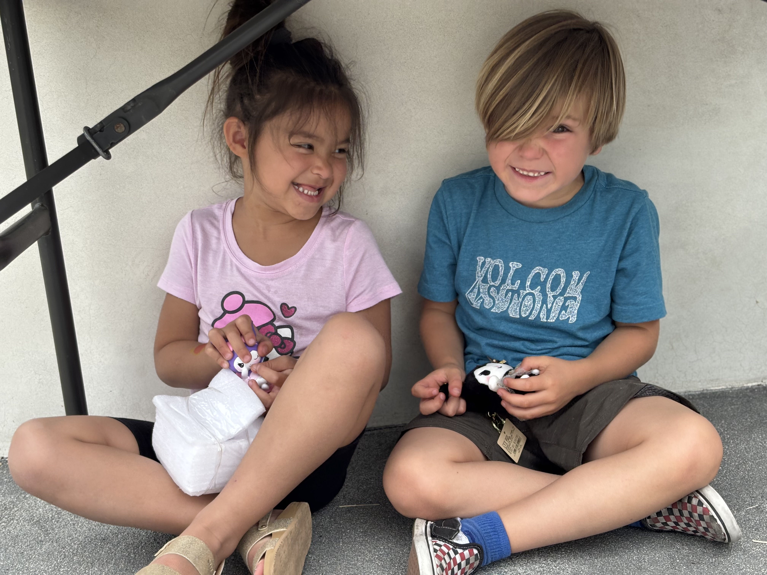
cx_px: 384
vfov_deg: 28.0
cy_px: 288
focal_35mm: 52
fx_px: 1152
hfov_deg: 36.8
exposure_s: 1/684
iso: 32
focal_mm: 5.96
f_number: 1.6
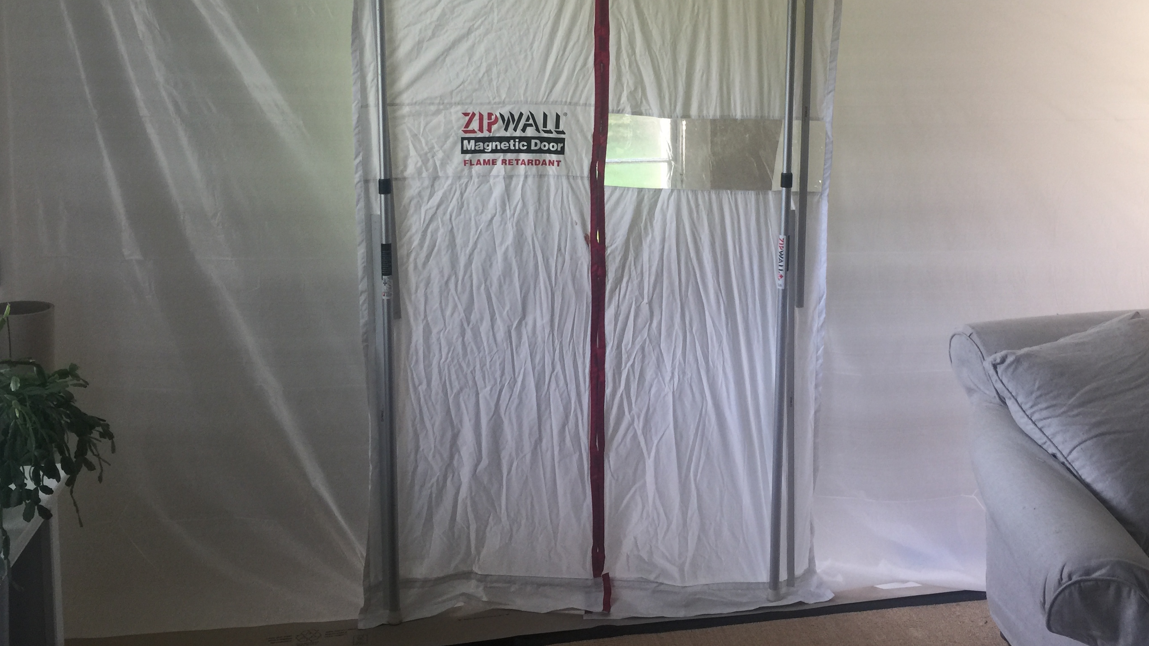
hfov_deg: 52.7
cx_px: 629
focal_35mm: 38
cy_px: 169
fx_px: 1158
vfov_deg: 30.7
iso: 32
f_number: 2.2
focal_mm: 4.15
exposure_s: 1/30
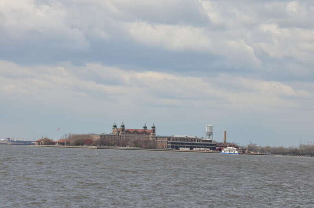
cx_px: 157
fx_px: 1371
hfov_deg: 13.1
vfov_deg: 8.7
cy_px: 104
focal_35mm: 158
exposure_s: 1/2500
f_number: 13
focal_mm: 105
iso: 1600
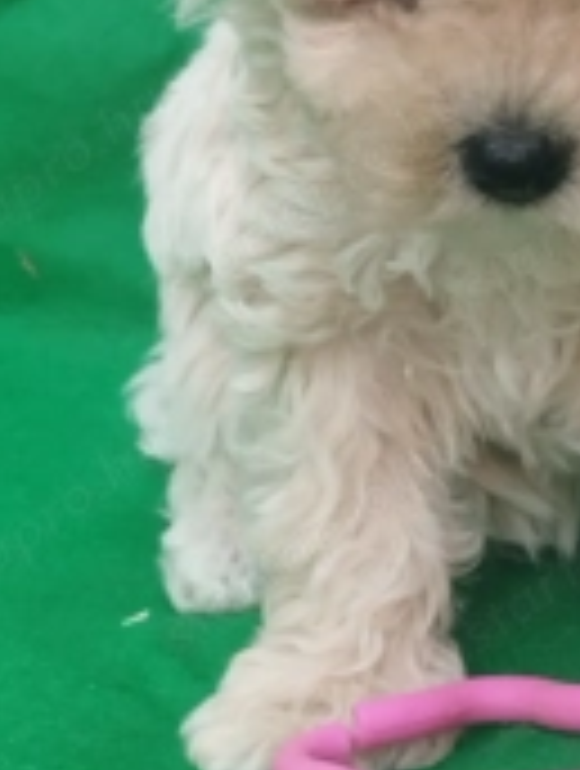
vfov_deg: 34.0
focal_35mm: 56
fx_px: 1246
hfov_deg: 25.6
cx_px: 490
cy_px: 270
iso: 160
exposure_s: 1/50
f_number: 1.89
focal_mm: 5.89
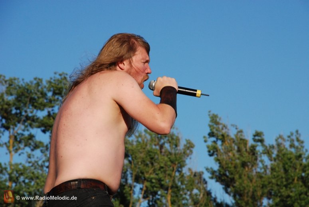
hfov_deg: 10.1
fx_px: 1740
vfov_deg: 6.8
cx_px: 154
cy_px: 104
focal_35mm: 202
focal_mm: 135
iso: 800
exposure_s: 1/1000
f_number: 11
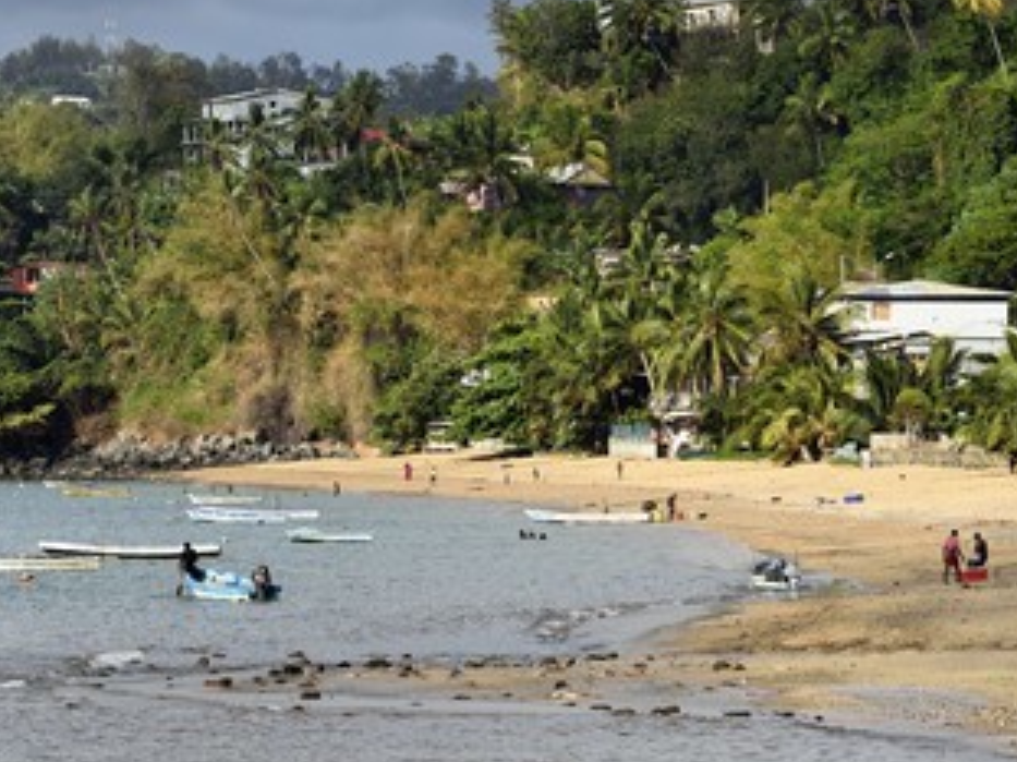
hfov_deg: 7.6
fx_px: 7636
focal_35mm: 260
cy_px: 353
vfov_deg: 5.7
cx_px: 471
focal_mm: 200
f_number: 11
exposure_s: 1/250
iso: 200
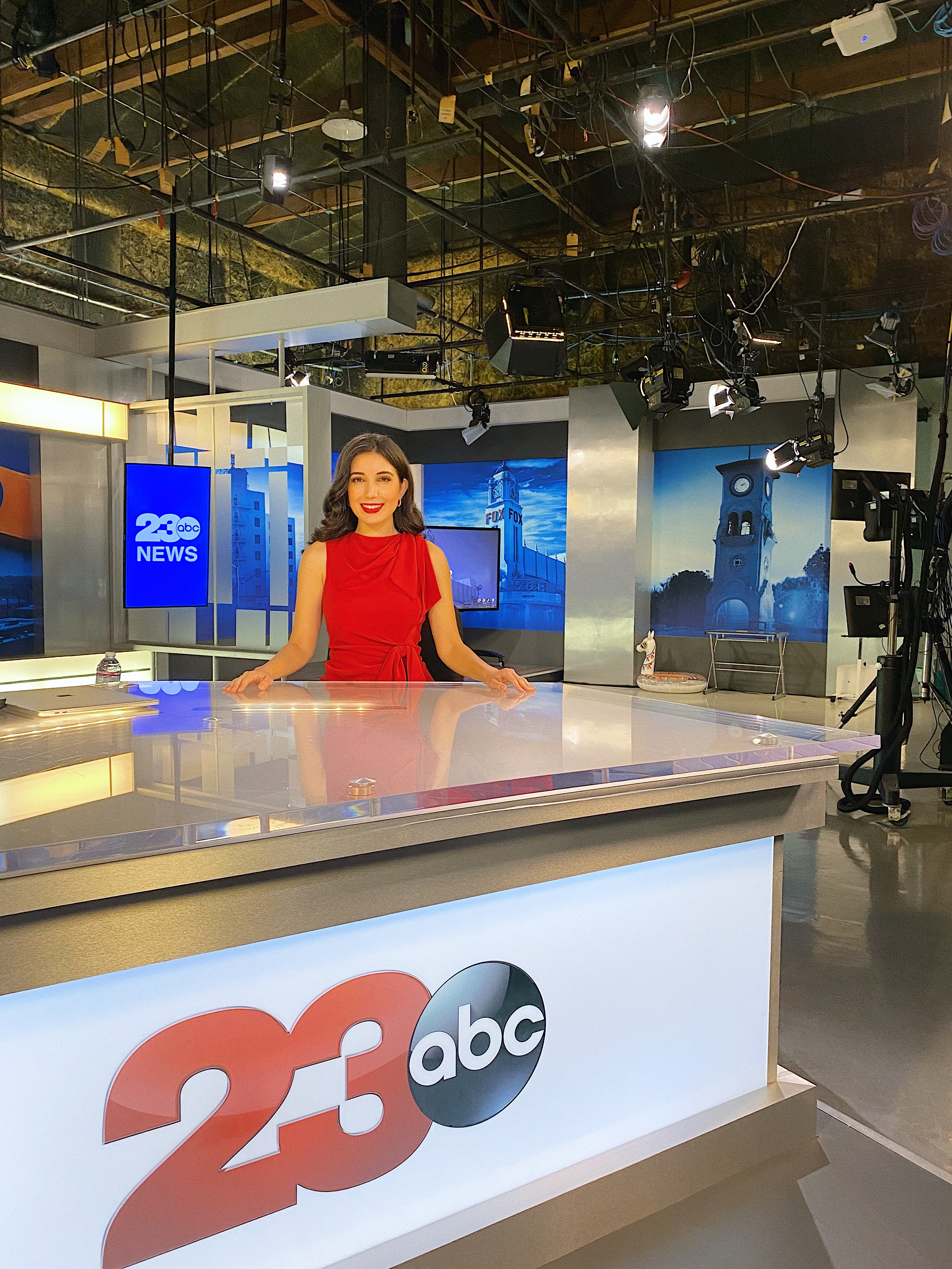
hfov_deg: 53.1
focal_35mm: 26
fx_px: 953
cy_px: 634
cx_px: 476
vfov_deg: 67.3
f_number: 1.8
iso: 125
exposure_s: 1/60
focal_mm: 4.25
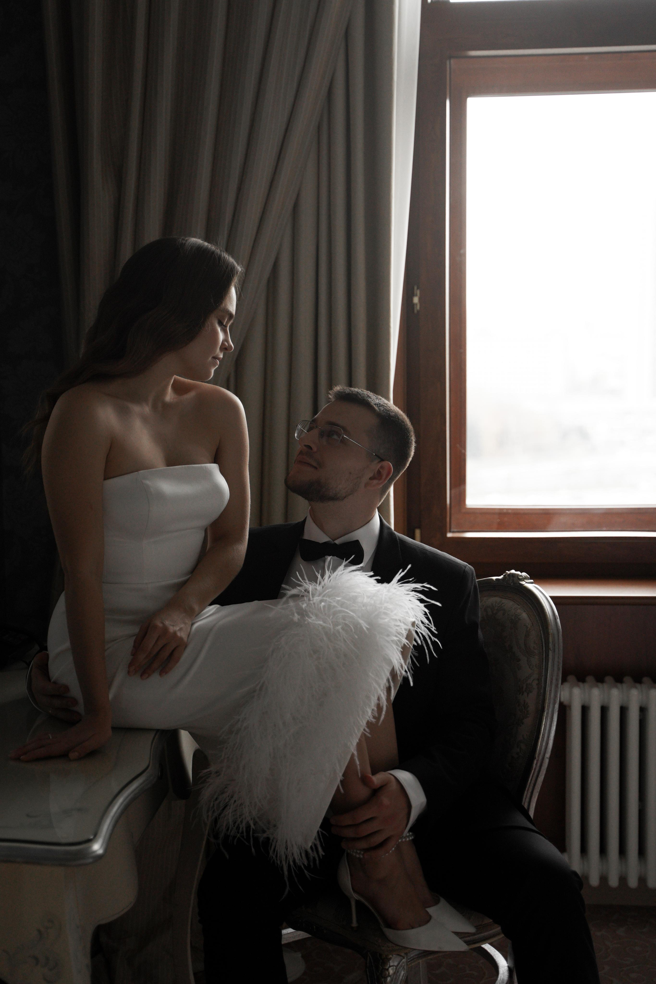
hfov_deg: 26.5
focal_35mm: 51
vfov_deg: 38.9
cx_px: 328
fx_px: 1394
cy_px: 492
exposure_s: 1/200
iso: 1600
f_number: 2.8
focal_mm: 51
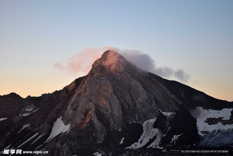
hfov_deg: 29.9
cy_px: 78
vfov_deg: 20.2
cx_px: 116
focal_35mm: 68
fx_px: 437
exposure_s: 1/200
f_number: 5
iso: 200
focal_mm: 45
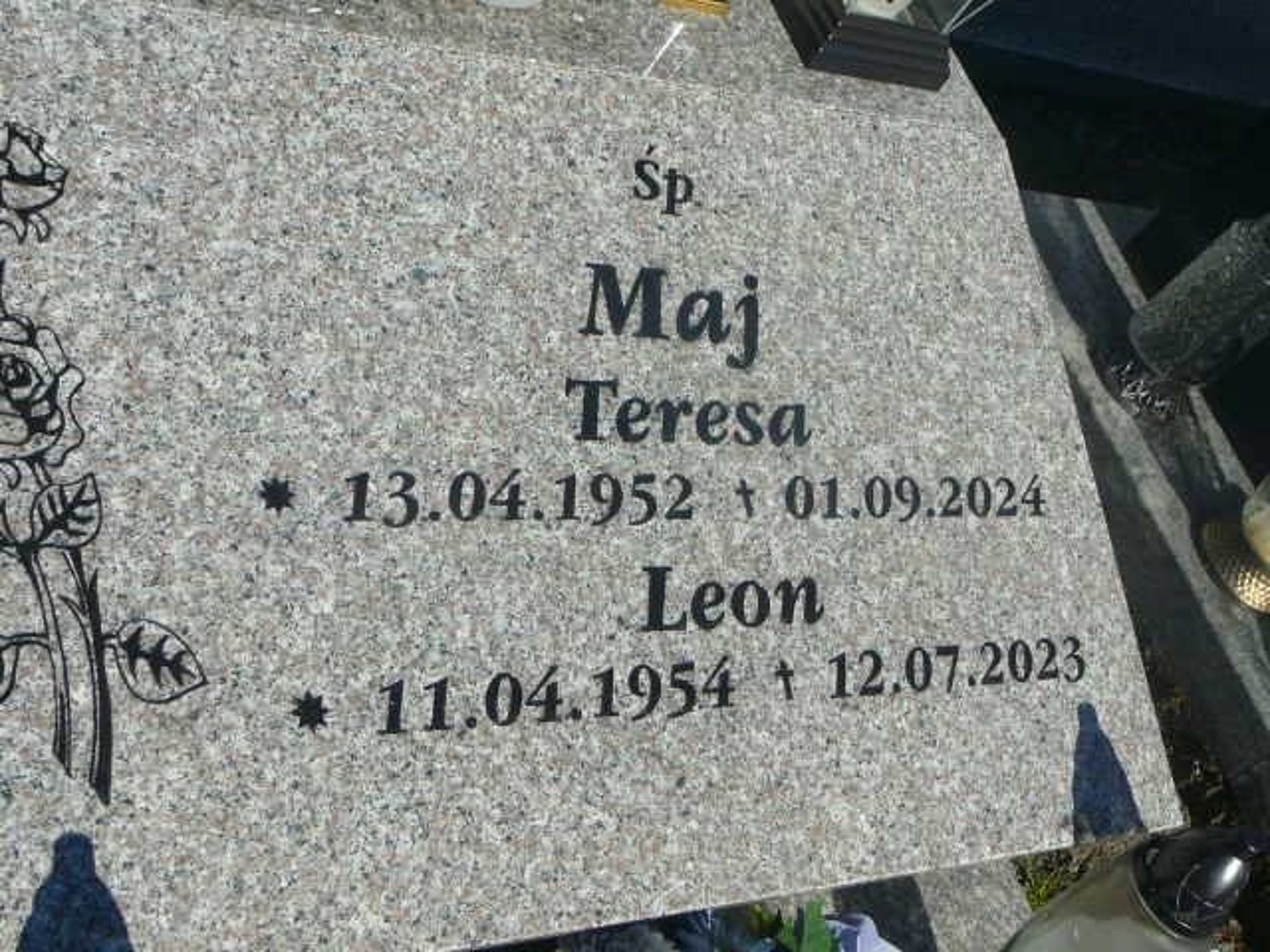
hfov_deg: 36.8
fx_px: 1908
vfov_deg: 28.0
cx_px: 635
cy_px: 476
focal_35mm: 52
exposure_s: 1/500
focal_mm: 7.8
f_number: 5.6
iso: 80
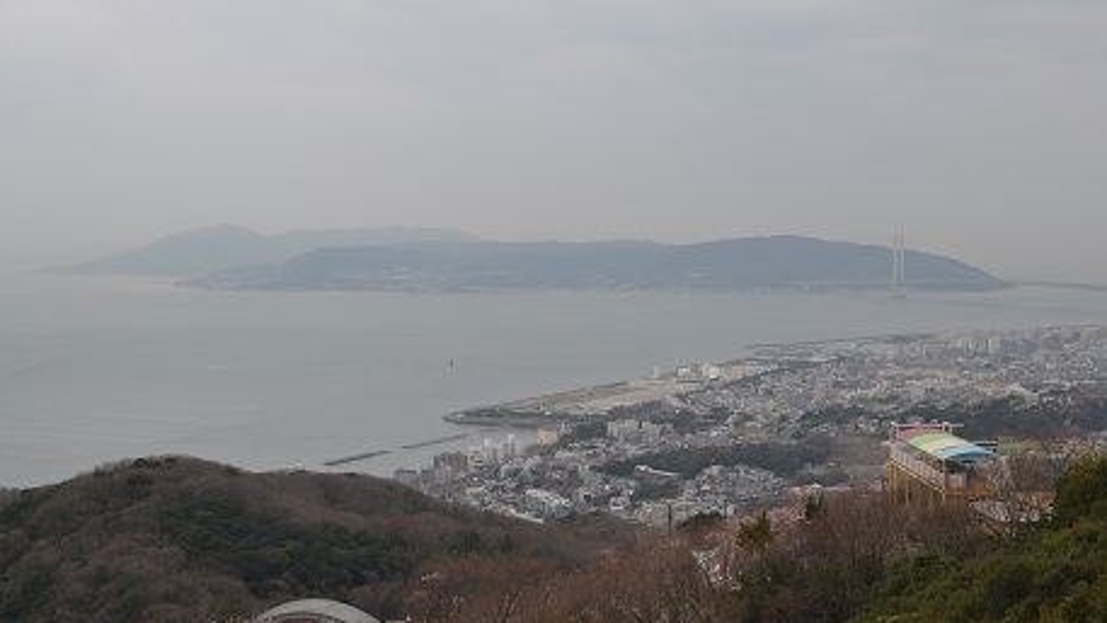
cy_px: 286
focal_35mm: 56
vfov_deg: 21.6
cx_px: 554
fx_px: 1630
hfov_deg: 37.5
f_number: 5
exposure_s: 1/100
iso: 400
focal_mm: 35
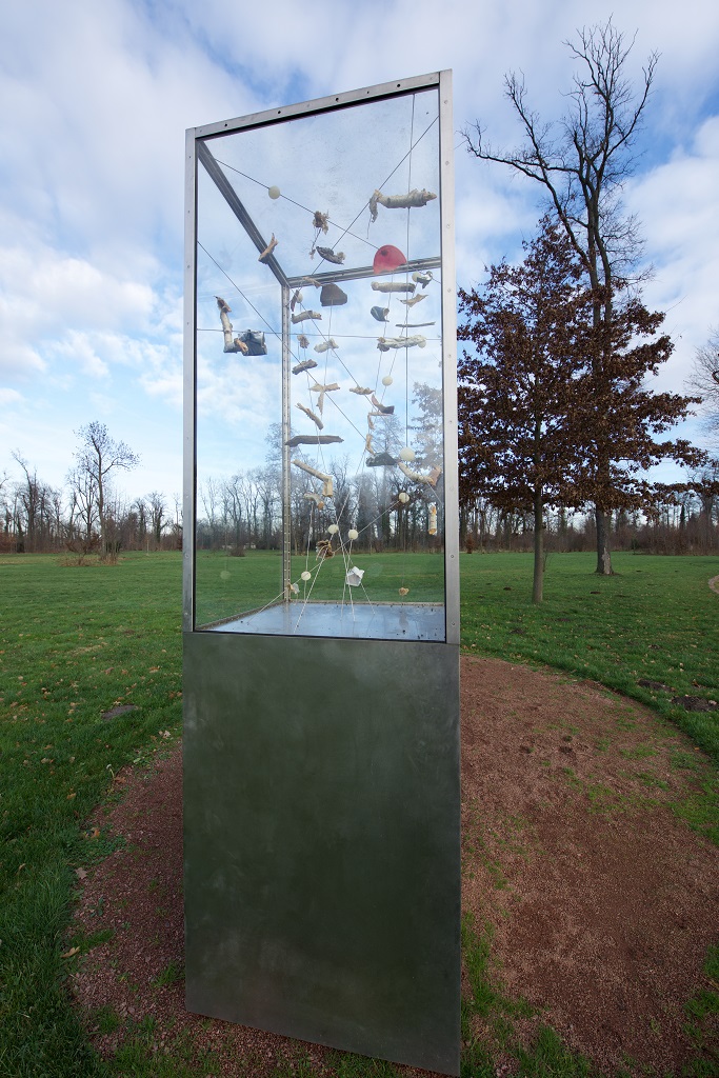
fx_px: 419
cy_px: 539
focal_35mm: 14
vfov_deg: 104.2
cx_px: 360
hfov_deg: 81.2
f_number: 6.3
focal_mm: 14
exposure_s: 1/125
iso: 100
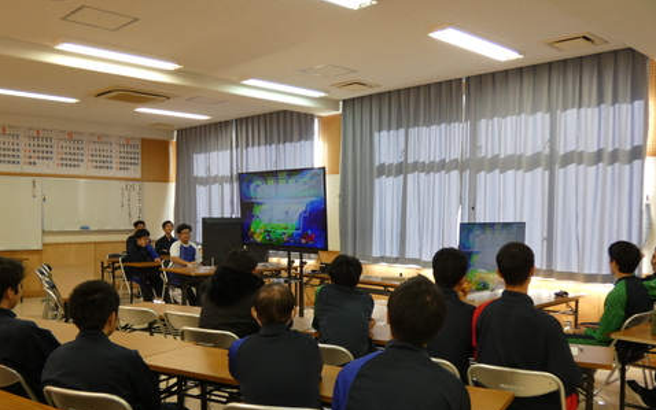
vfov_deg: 38.2
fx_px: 590
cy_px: 245
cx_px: 328
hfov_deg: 58.1
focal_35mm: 33
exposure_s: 1/80
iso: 250
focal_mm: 5.5
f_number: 3.3
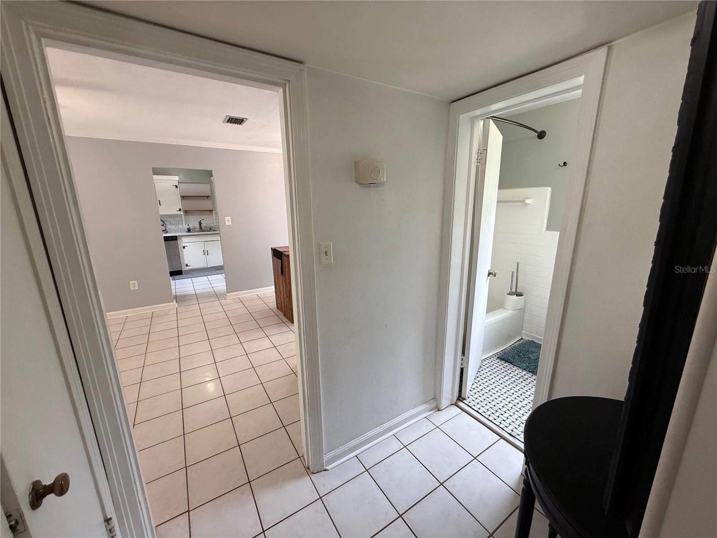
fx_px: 290
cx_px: 358
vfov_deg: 85.7
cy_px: 269
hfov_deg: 102.1
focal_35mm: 14
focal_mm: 2.22
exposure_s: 1/120
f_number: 2.2
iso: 200
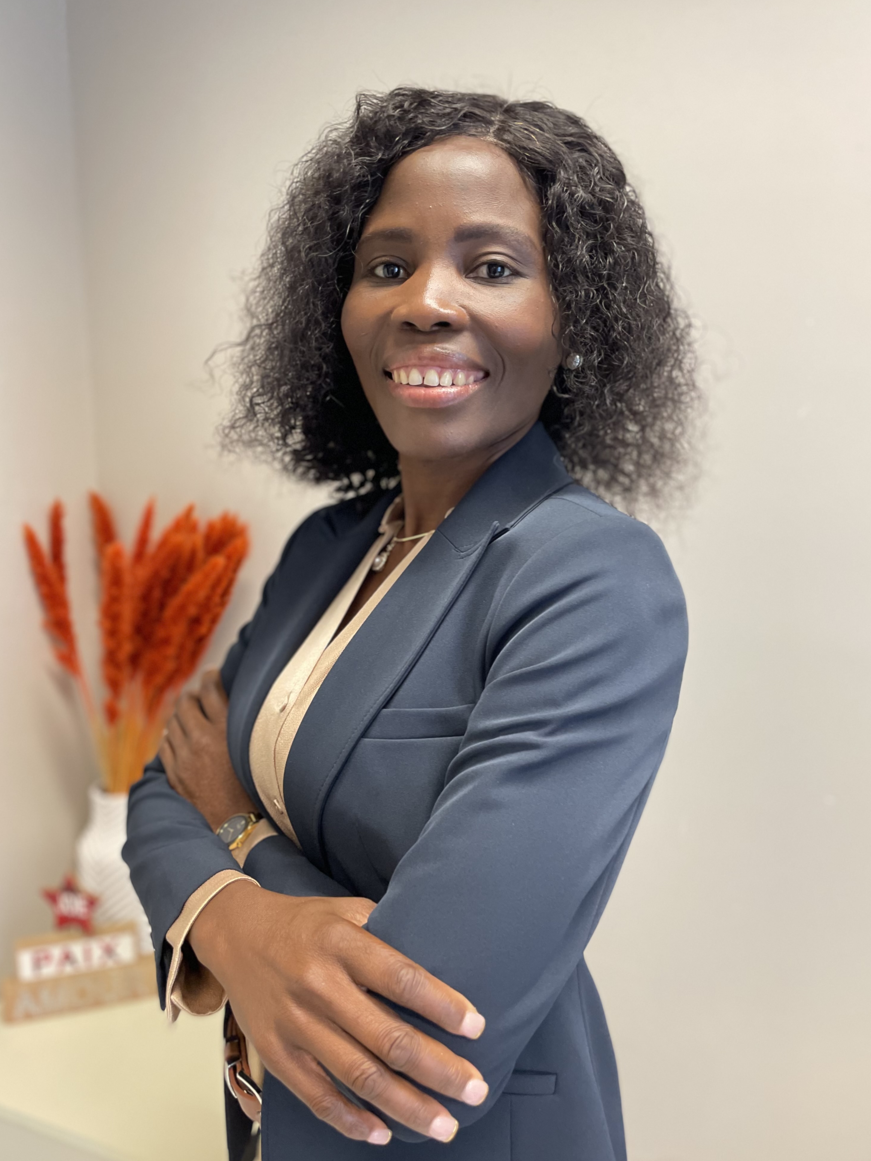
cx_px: 436
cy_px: 565
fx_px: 906
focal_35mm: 27
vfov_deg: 65.3
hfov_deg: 51.4
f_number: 1.6
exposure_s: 1/60
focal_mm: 4.2
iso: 320
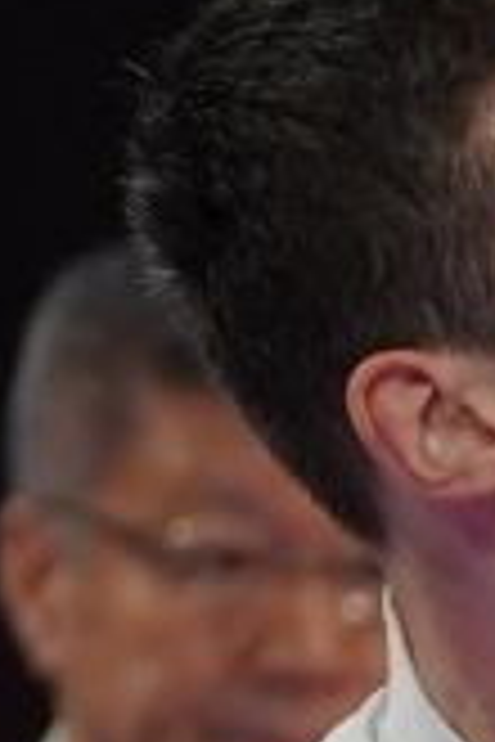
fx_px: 37081
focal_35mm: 1798
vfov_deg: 1.1
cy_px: 1772
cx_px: 2160
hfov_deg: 0.8
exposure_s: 1/1000
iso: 1600
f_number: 2.8
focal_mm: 165
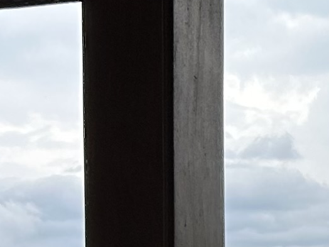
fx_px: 1901
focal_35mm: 200
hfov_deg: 9.1
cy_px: 569
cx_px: 729
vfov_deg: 7.0
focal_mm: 5.7
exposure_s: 1/1751
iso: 50
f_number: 1.5
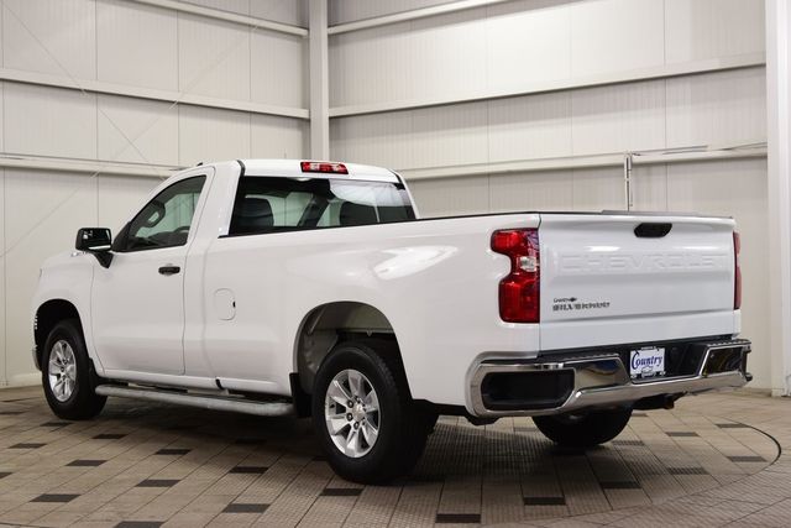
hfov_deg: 37.8
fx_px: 1154
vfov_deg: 25.8
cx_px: 396
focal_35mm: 52
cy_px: 264
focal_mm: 35
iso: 450
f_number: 7.1
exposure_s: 1/30
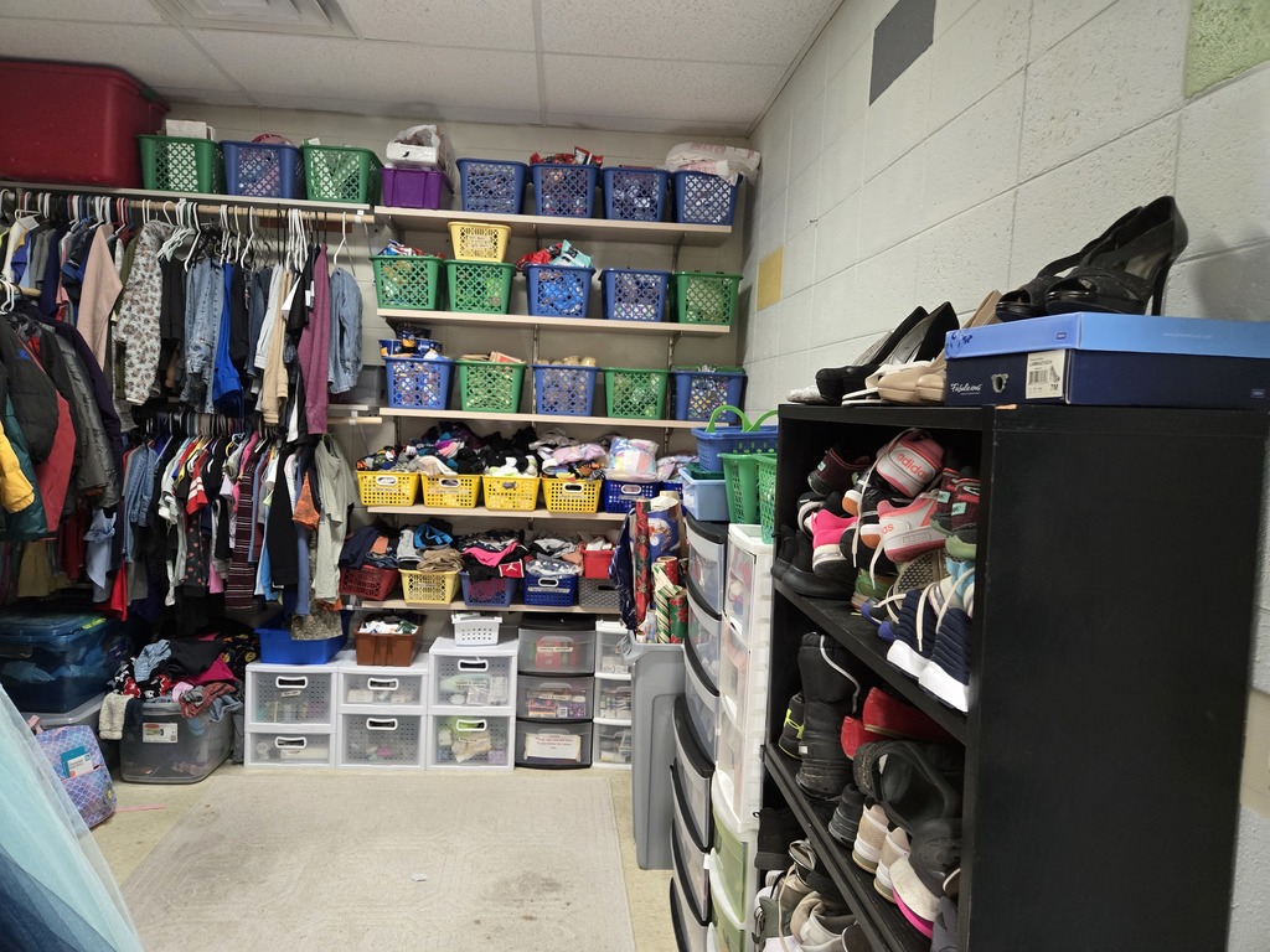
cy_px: 476
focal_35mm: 23
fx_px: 844
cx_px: 635
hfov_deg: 73.9
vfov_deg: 58.9
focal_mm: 5.4
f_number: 1.8
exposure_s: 1/60
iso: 640
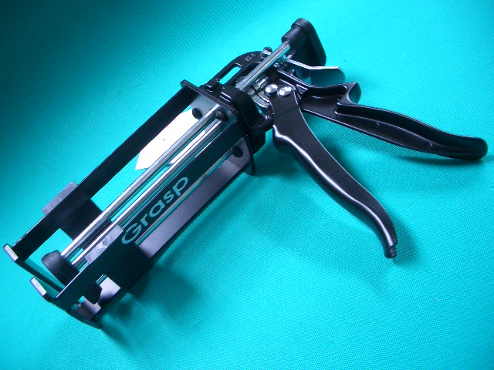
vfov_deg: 40.7
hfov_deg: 52.6
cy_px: 185
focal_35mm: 35
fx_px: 499
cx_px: 247
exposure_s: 1/10
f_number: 2.6
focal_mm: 5.8
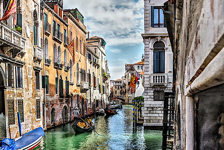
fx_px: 199
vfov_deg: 40.7
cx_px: 87
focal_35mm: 32
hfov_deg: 58.2
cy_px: 98
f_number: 5
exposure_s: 1/1000
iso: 400
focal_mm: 16
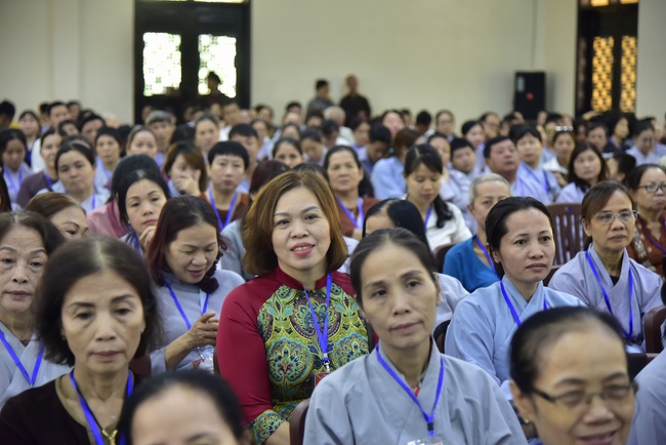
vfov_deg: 18.2
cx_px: 333
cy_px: 222
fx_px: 1388
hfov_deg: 27.0
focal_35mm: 75
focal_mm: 75
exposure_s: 1/50
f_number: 4
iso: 1250
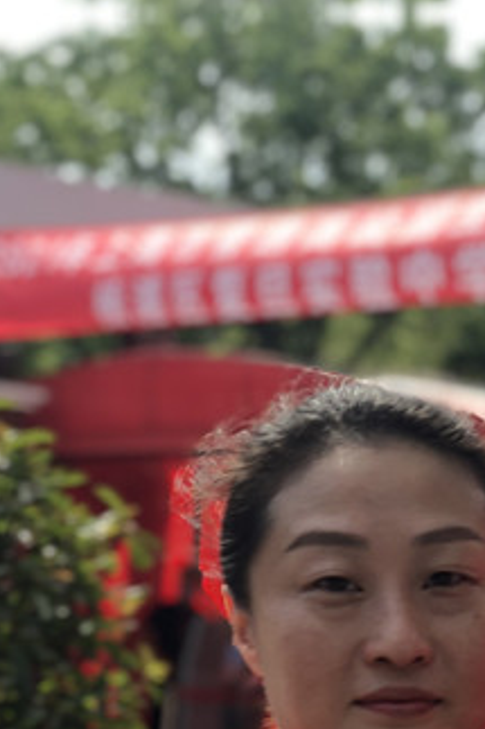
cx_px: 601
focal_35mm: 144
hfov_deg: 9.4
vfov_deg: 13.7
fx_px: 2913
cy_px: 966
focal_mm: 6
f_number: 2.4
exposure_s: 1/129
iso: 16
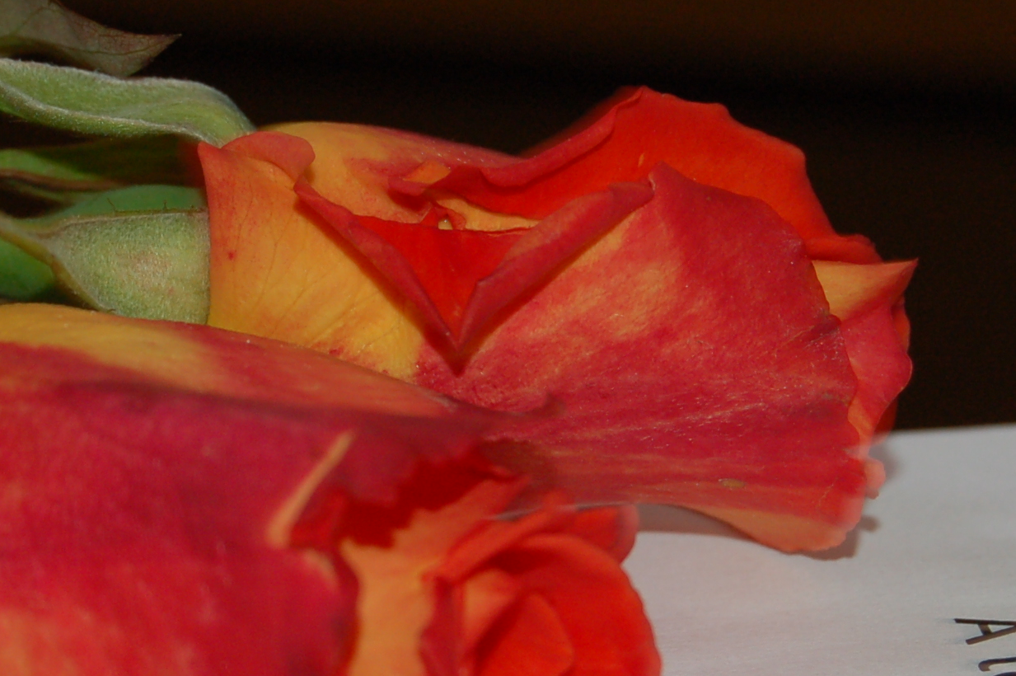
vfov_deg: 6.8
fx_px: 5674
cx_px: 228
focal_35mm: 201
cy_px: 394
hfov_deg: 10.2
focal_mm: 55
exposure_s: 1/60
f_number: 5.6
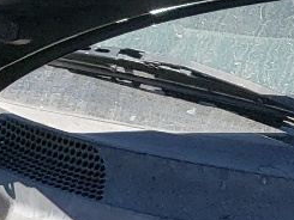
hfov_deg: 10.3
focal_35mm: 170
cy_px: 637
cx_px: 658
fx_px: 1445
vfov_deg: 7.7
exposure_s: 1/1429
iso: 50
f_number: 1.5
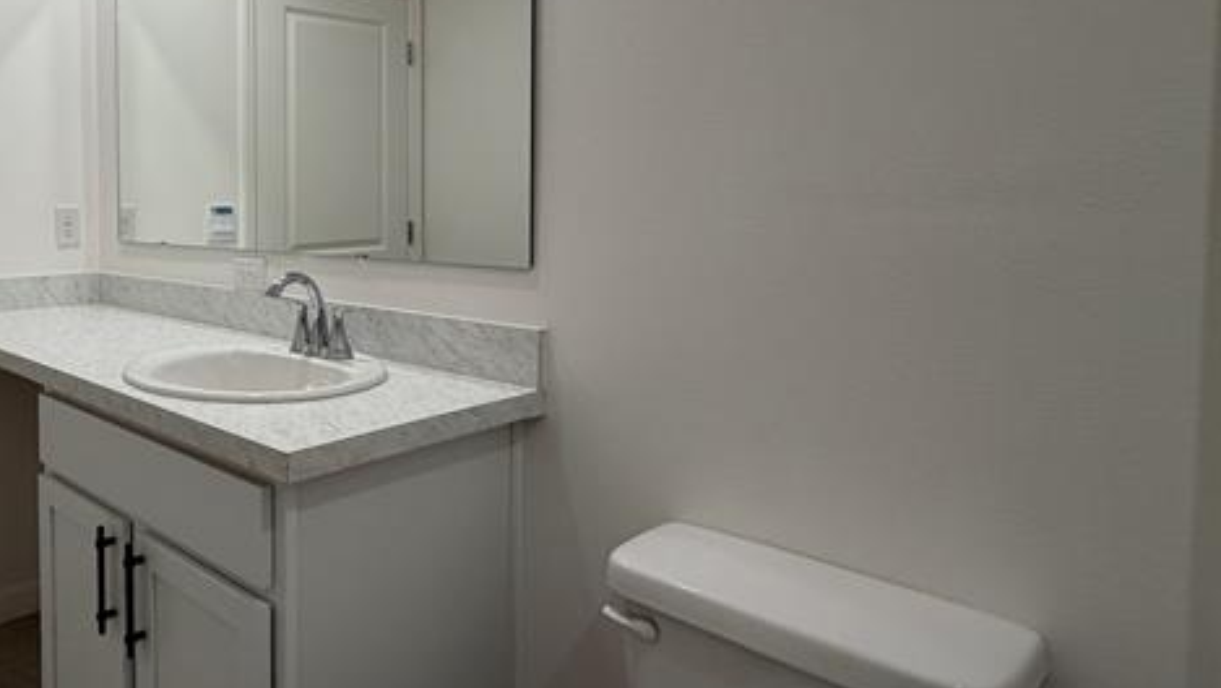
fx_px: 842
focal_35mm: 26
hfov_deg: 65.4
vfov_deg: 43.9
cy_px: 245
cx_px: 245
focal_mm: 2.22
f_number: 2.2
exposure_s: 1/120
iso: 100
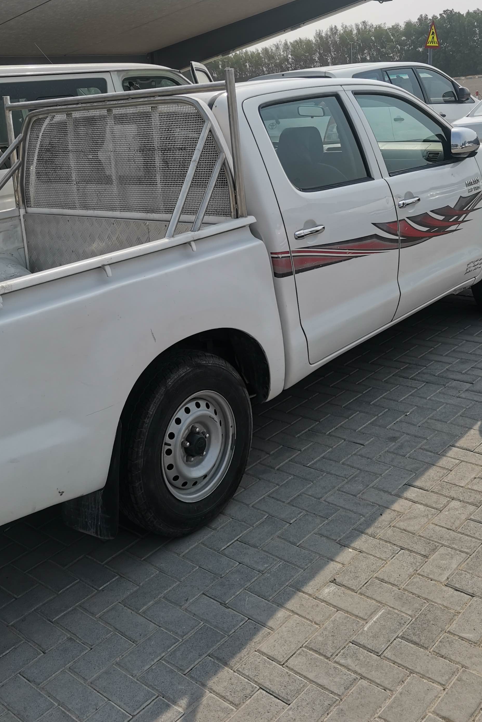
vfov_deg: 48.6
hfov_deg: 34.0
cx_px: 169
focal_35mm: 39
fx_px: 783
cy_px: 231
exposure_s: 1/2890
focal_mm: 4.75
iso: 50
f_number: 1.8
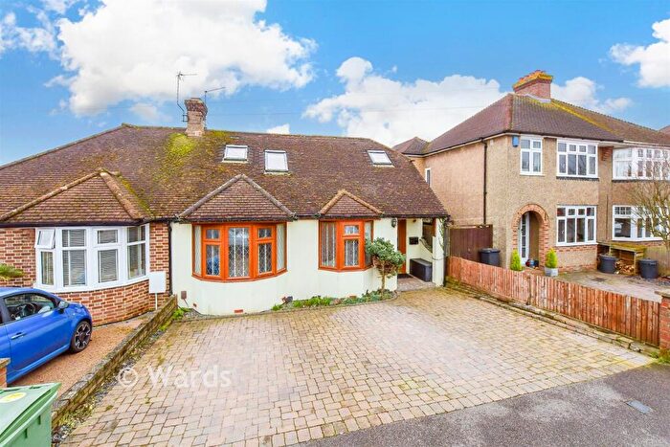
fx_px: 279
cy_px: 224
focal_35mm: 15
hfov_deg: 100.4
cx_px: 335
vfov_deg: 77.4
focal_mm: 10
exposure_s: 1/640
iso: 400
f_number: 8
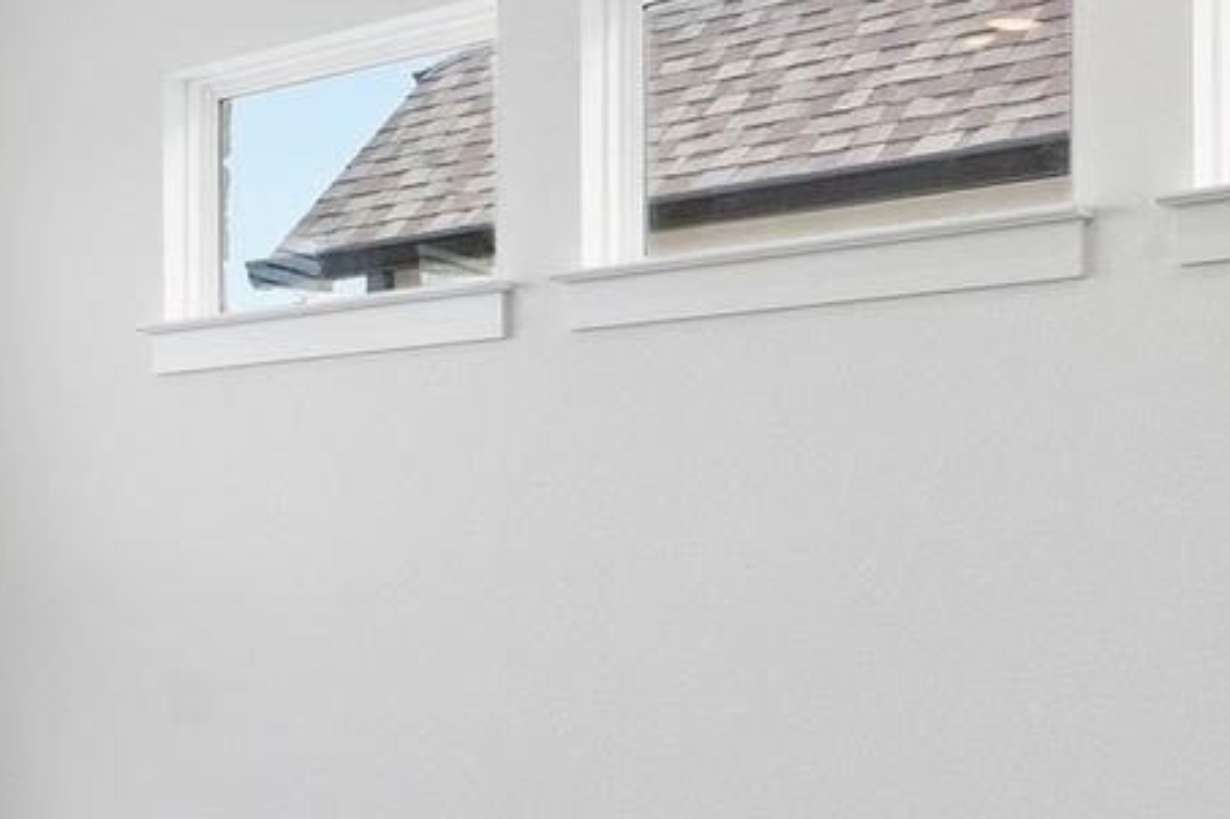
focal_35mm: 68
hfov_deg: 27.3
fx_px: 2322
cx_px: -103
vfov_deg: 19.9
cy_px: 611
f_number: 8
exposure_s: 1/50
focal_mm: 15
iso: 100
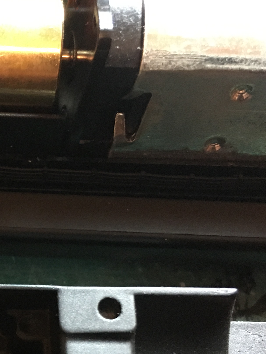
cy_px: 262
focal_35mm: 72
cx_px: -90
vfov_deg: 26.7
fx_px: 738
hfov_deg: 18.8
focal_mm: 4.15
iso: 200
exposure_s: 1/20
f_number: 2.2
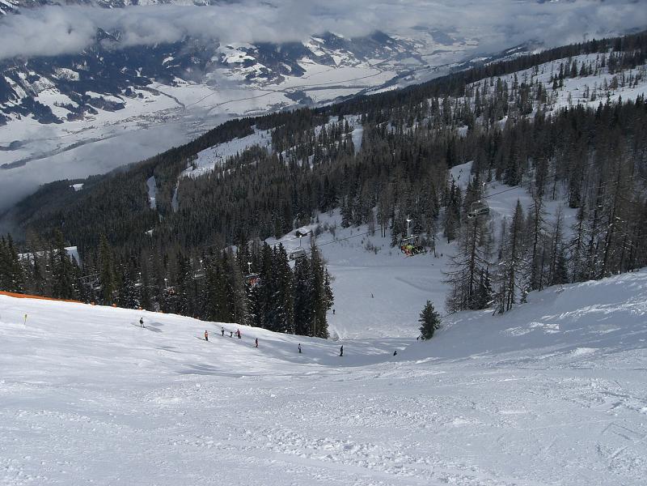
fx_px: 710
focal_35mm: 38
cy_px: 243
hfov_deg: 49.0
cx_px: 324
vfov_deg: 37.7
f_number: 4.4
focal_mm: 6.3
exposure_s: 1/2000
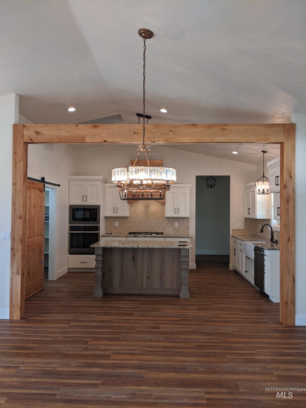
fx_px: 318
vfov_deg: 65.3
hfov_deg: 51.4
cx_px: 153
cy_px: 204
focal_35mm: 27
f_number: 1.8
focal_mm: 4.44
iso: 56
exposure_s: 1/120
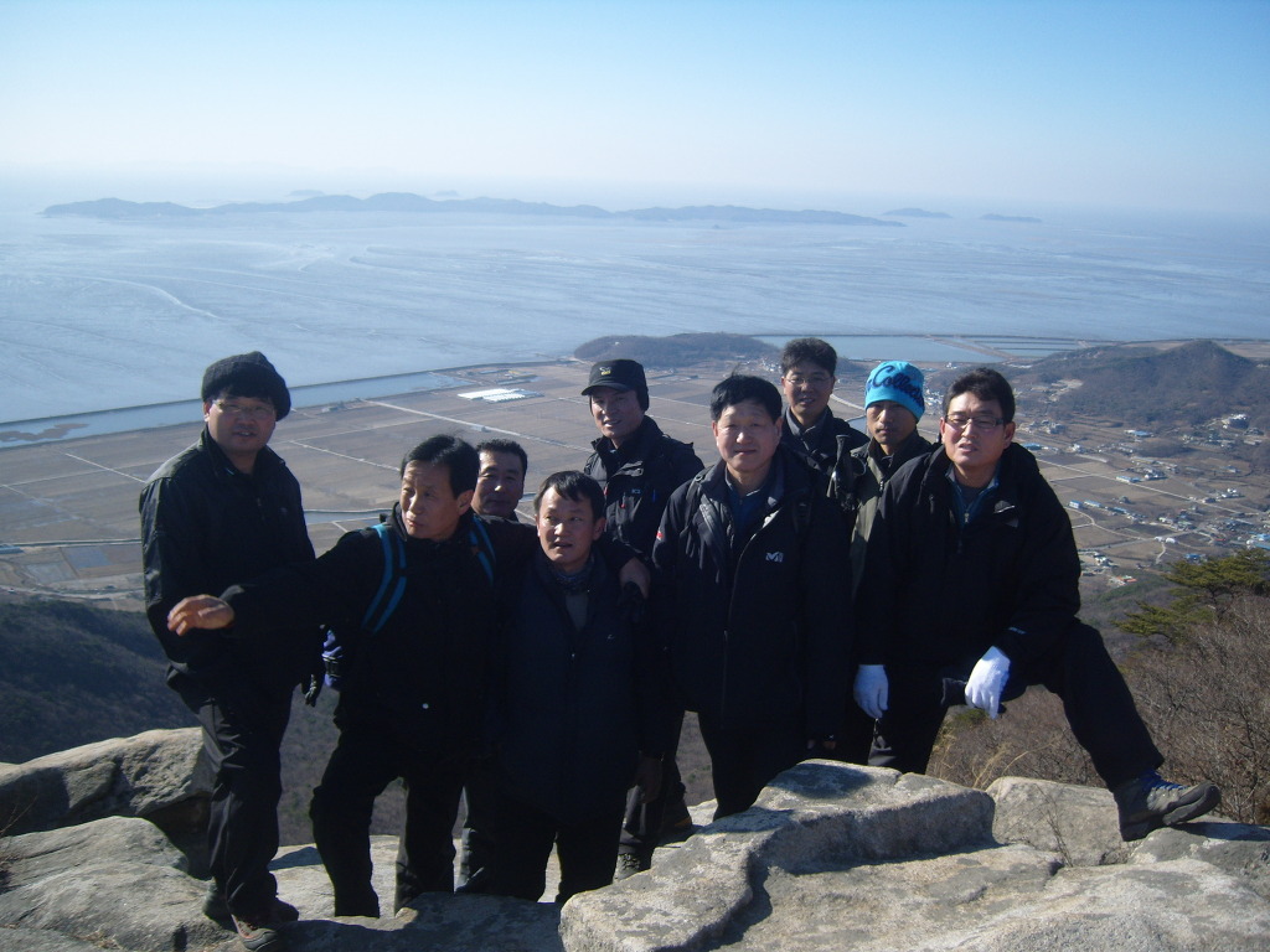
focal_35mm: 35
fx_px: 1284
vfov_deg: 40.7
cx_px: 635
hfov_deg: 52.6
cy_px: 476
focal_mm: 7.4
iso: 80
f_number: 7.1
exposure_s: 1/250
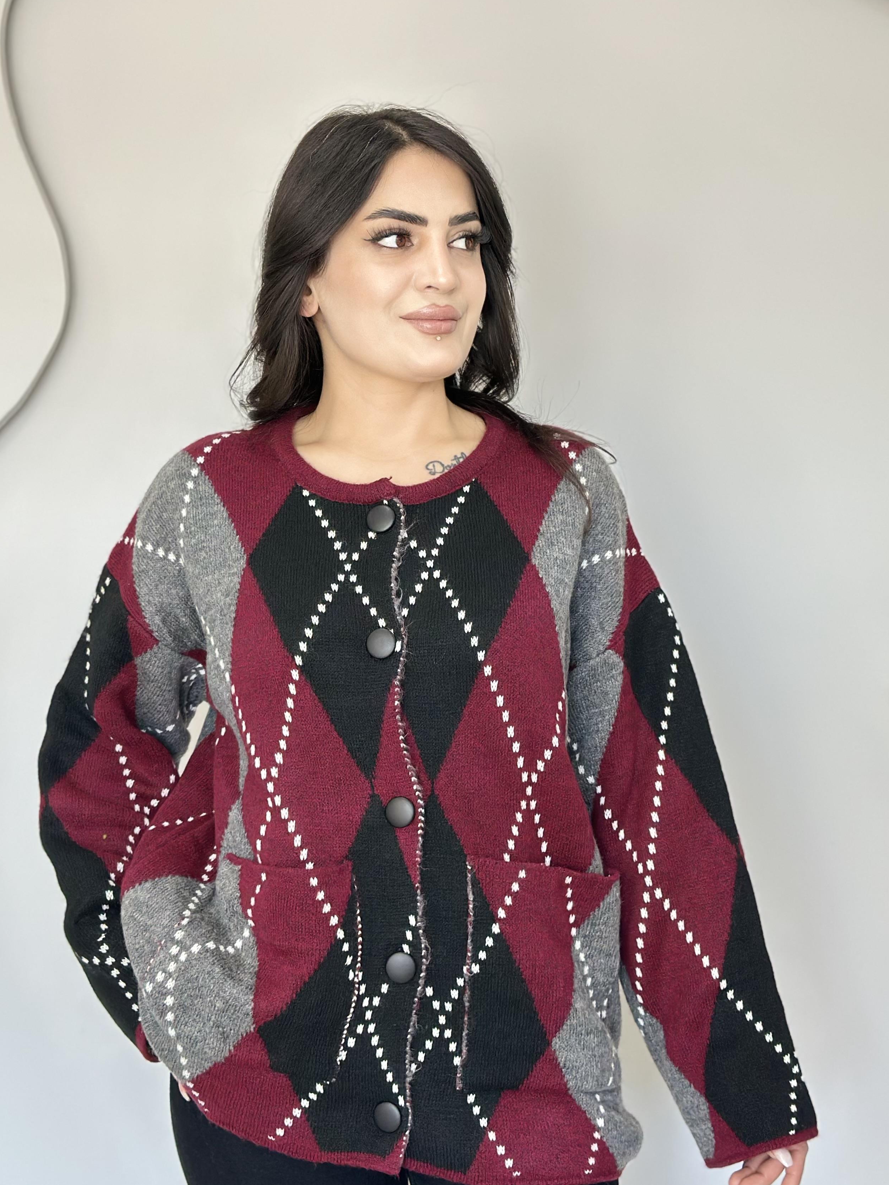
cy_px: 627
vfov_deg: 33.2
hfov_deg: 25.2
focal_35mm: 58
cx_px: 398
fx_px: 1986
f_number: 1.78
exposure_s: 1/78
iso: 125
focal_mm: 6.86
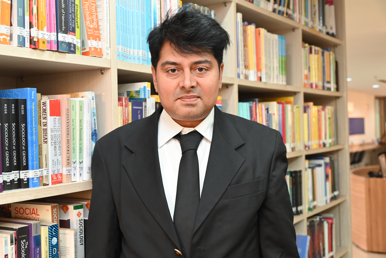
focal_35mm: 45
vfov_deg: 29.9
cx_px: 193
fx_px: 483
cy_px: 129
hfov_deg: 43.6
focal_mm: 45
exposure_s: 1/60
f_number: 5.3
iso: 1800
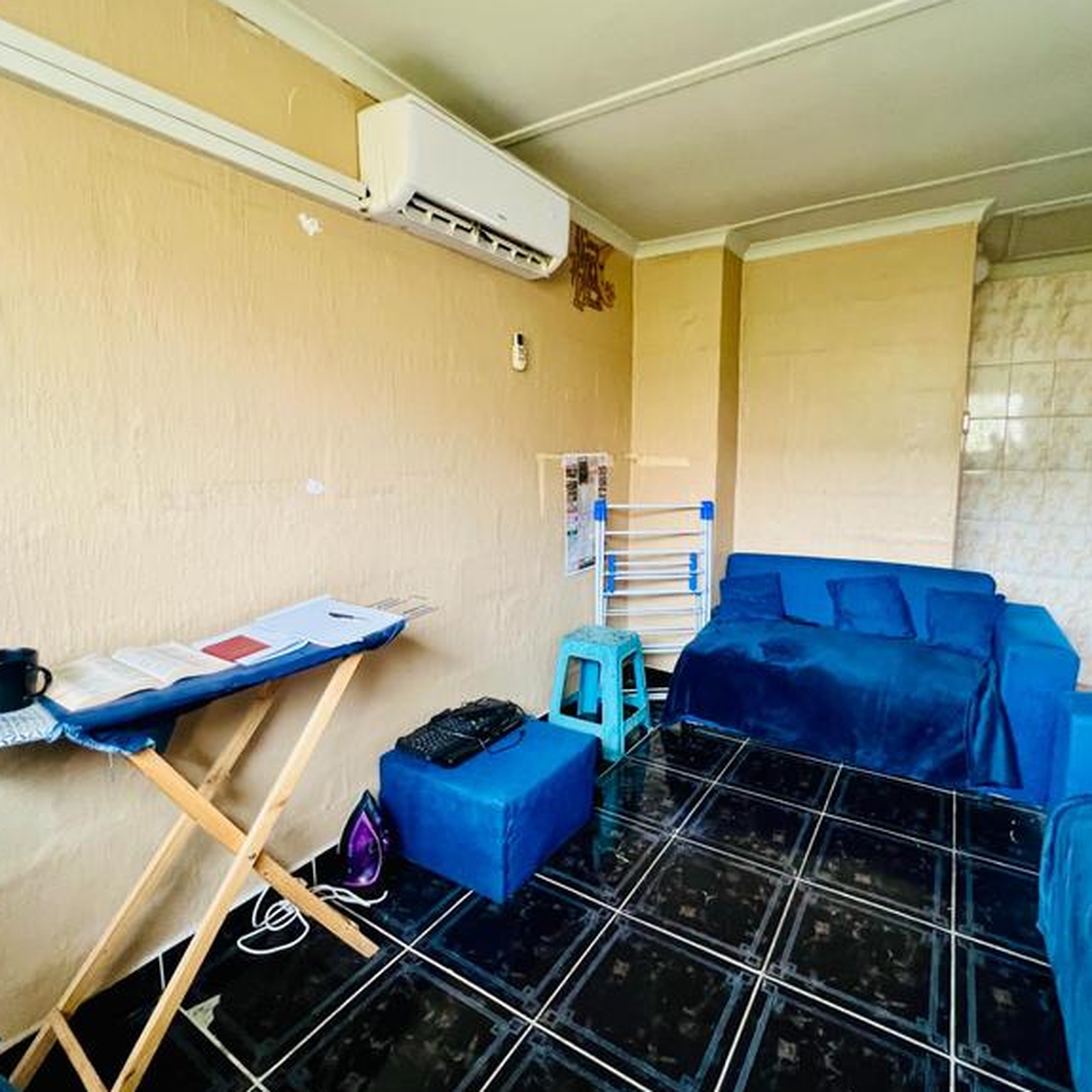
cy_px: 532
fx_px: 571
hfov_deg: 87.3
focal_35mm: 16
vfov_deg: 87.4
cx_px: 583
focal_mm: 1.57
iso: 250
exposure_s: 1/69
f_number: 1.8
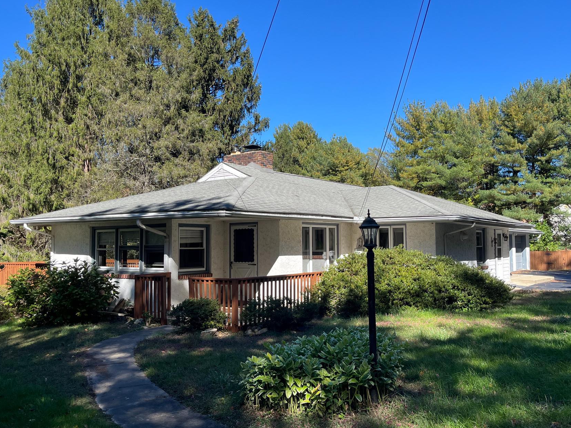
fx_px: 528
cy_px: 213
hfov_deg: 56.8
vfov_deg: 44.2
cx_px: 298
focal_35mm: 32
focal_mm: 5.1
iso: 50
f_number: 1.6
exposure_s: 1/1580
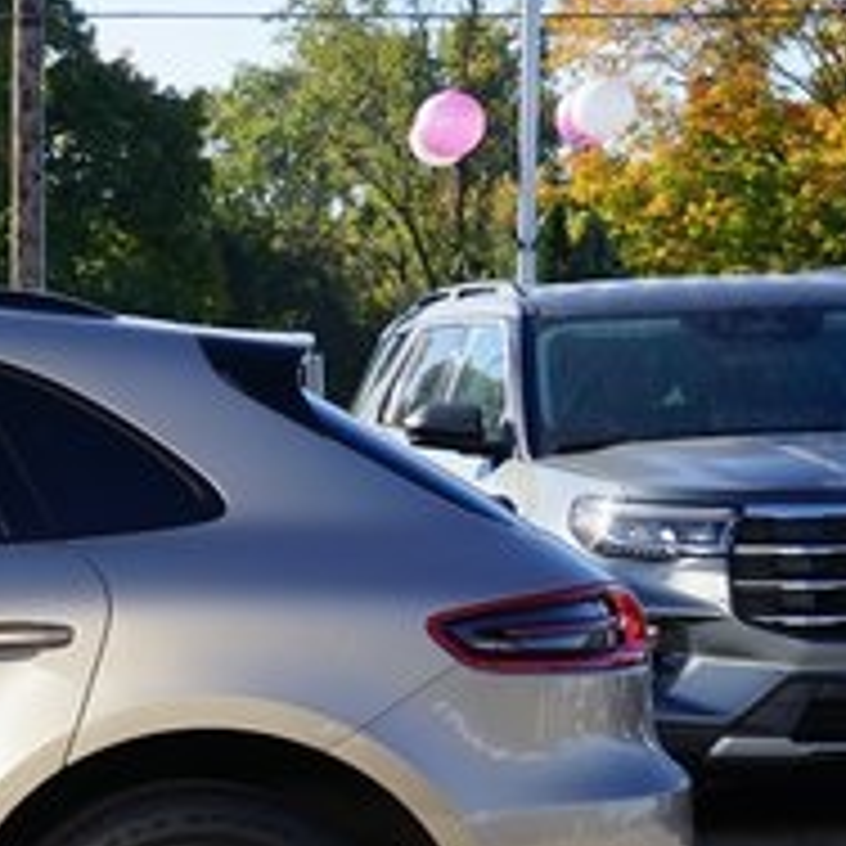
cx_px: -580
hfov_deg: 10.6
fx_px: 4313
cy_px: 619
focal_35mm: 156
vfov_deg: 11.2
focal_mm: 54
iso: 100
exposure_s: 1/80
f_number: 11
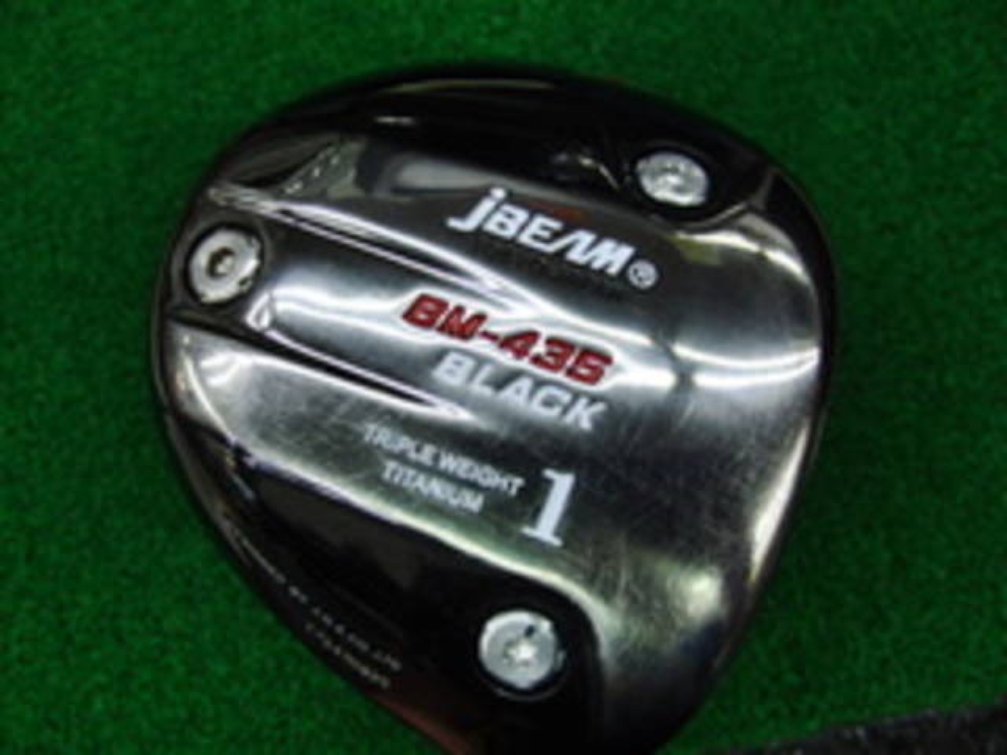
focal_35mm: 37
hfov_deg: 50.1
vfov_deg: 38.7
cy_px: 378
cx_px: 504
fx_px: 1076
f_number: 3.6
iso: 200
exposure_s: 1/80
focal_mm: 6.42
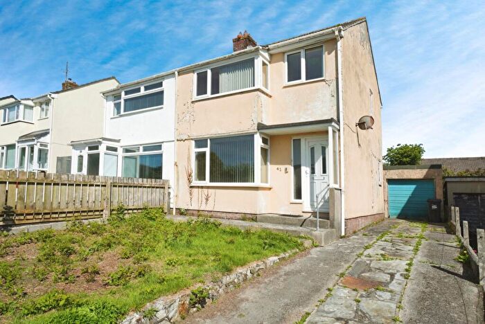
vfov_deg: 57.3
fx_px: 297
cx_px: 242
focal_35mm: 22
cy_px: 162
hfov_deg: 78.5
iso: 2000
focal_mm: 22
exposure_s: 1/5000
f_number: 9
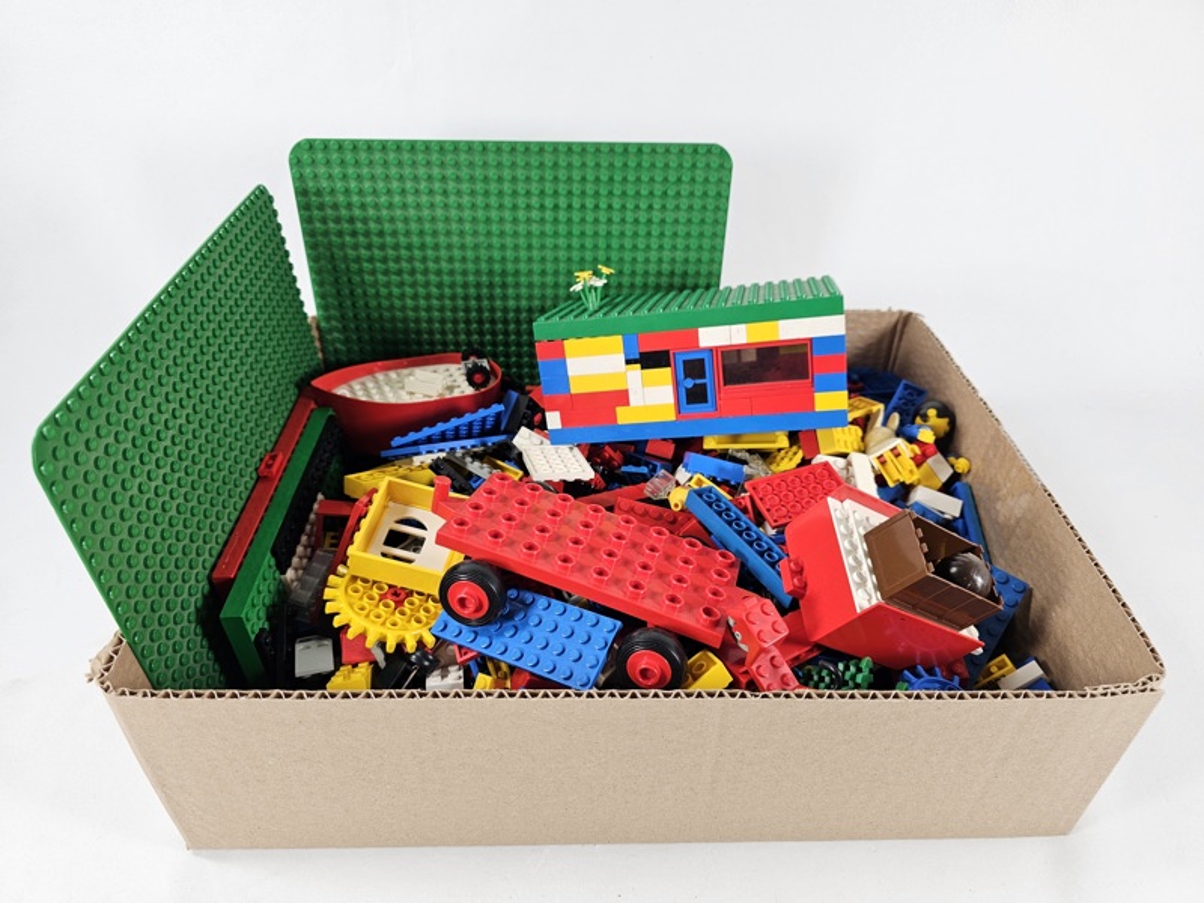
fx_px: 800
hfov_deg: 73.9
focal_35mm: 23
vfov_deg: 58.9
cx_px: 602
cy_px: 452
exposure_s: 1/180
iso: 80
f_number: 1.7
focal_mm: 6.3
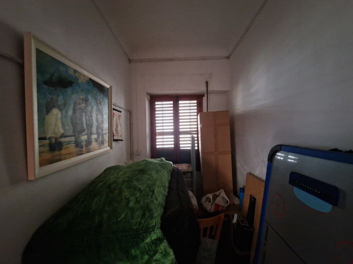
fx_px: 133
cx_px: 176
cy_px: 132
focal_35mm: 13
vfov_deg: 89.9
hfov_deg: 106.2
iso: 1250
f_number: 2.2
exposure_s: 1/25
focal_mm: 2.2
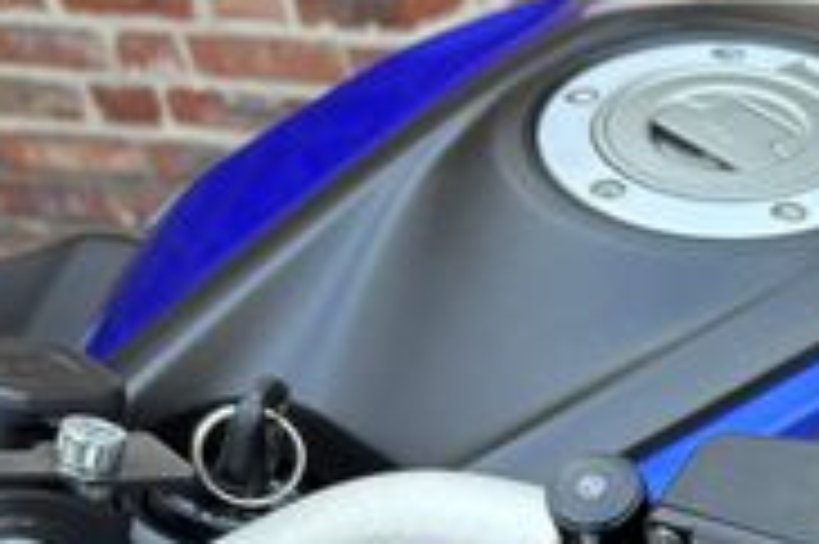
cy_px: 733
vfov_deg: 13.8
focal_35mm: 95
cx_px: 1310
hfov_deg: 18.4
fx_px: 2159
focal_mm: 5.96
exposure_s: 1/121
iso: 80
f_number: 1.6
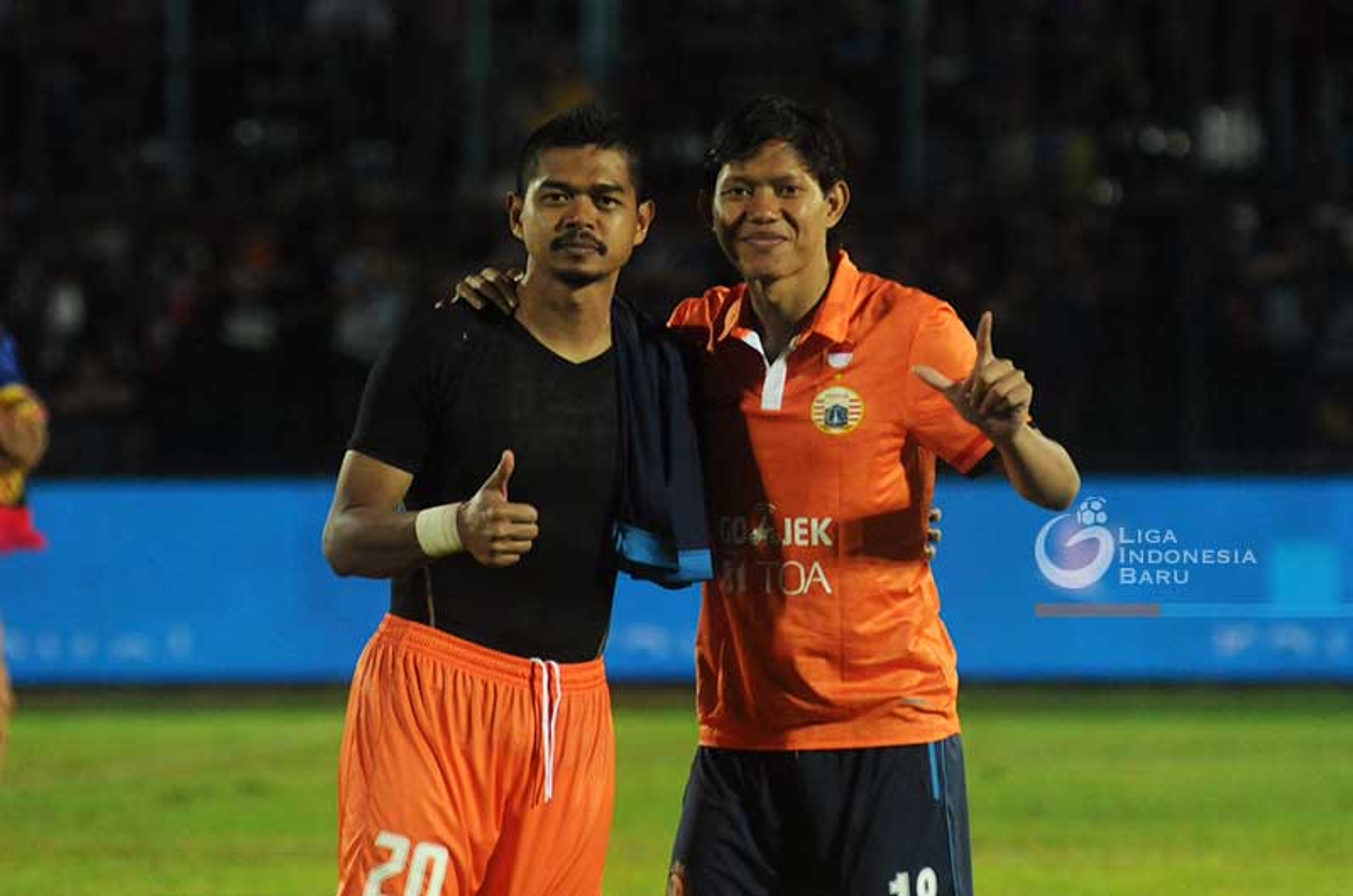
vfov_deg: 4.6
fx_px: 11252
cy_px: 448
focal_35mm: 300
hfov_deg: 6.9
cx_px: 676
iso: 1000
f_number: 4
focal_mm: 200
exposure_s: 1/250
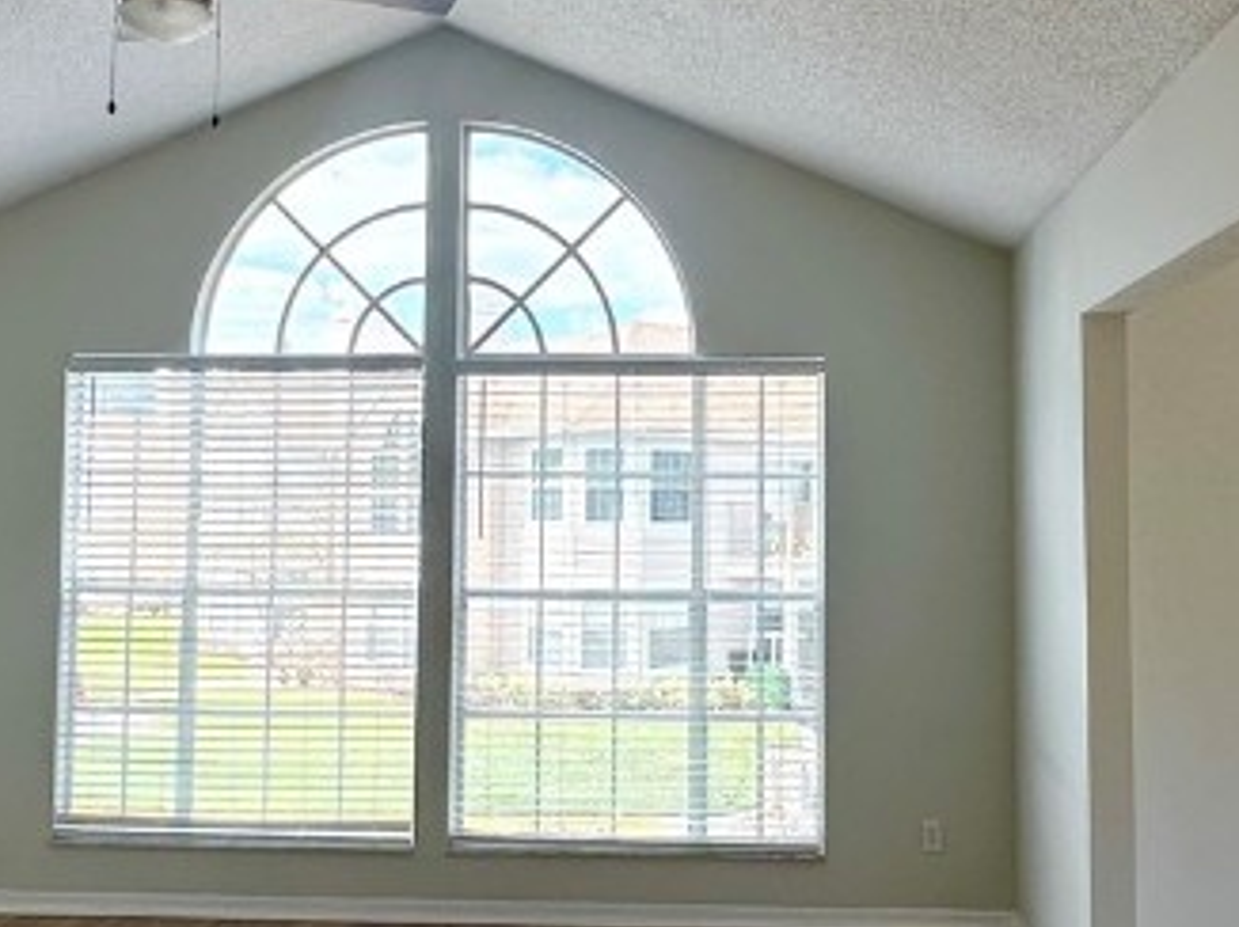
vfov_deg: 32.8
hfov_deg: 42.9
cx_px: 707
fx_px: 1574
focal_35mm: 44
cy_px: 384
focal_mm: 2.22
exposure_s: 1/292
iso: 40
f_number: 2.2
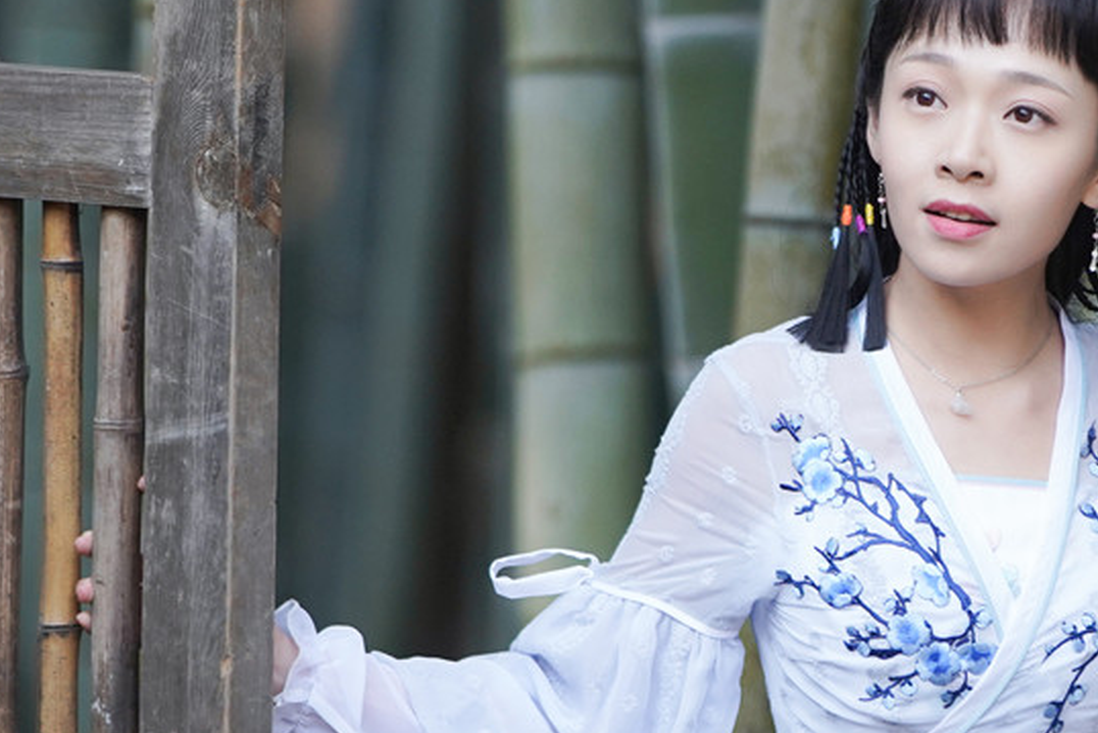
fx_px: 12386
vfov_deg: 3.4
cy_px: 467
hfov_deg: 5.1
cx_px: 996
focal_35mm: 406
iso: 100
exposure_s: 1/400
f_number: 3.2
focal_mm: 115
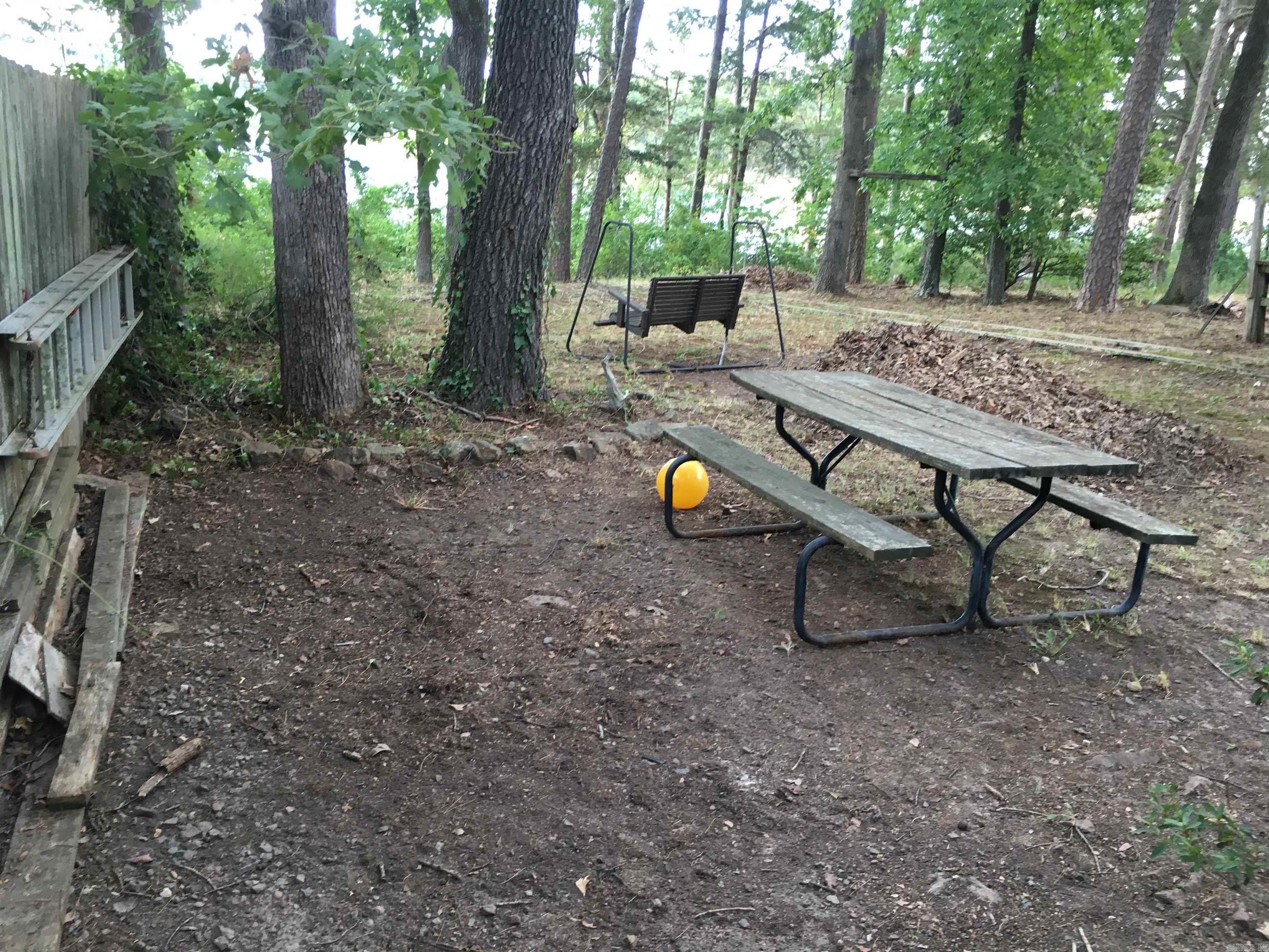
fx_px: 1063
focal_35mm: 29
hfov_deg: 61.7
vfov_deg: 48.2
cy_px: 476
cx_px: 634
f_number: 2.2
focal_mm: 4.15
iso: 50
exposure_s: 1/30
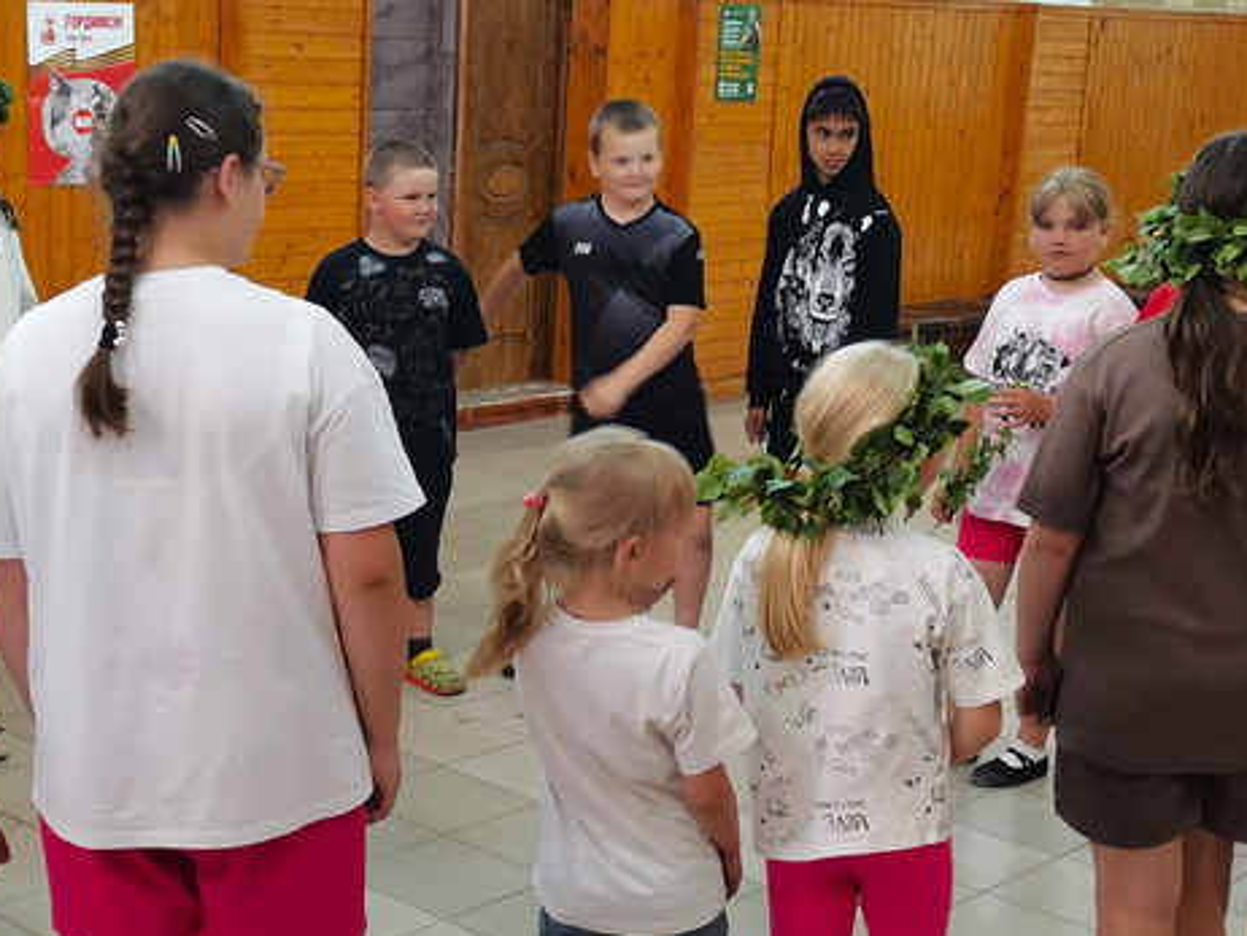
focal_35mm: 60
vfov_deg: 24.4
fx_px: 2163
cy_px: 453
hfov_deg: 32.1
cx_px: 495
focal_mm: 5.58
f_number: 1.8
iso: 640
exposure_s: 1/33.3
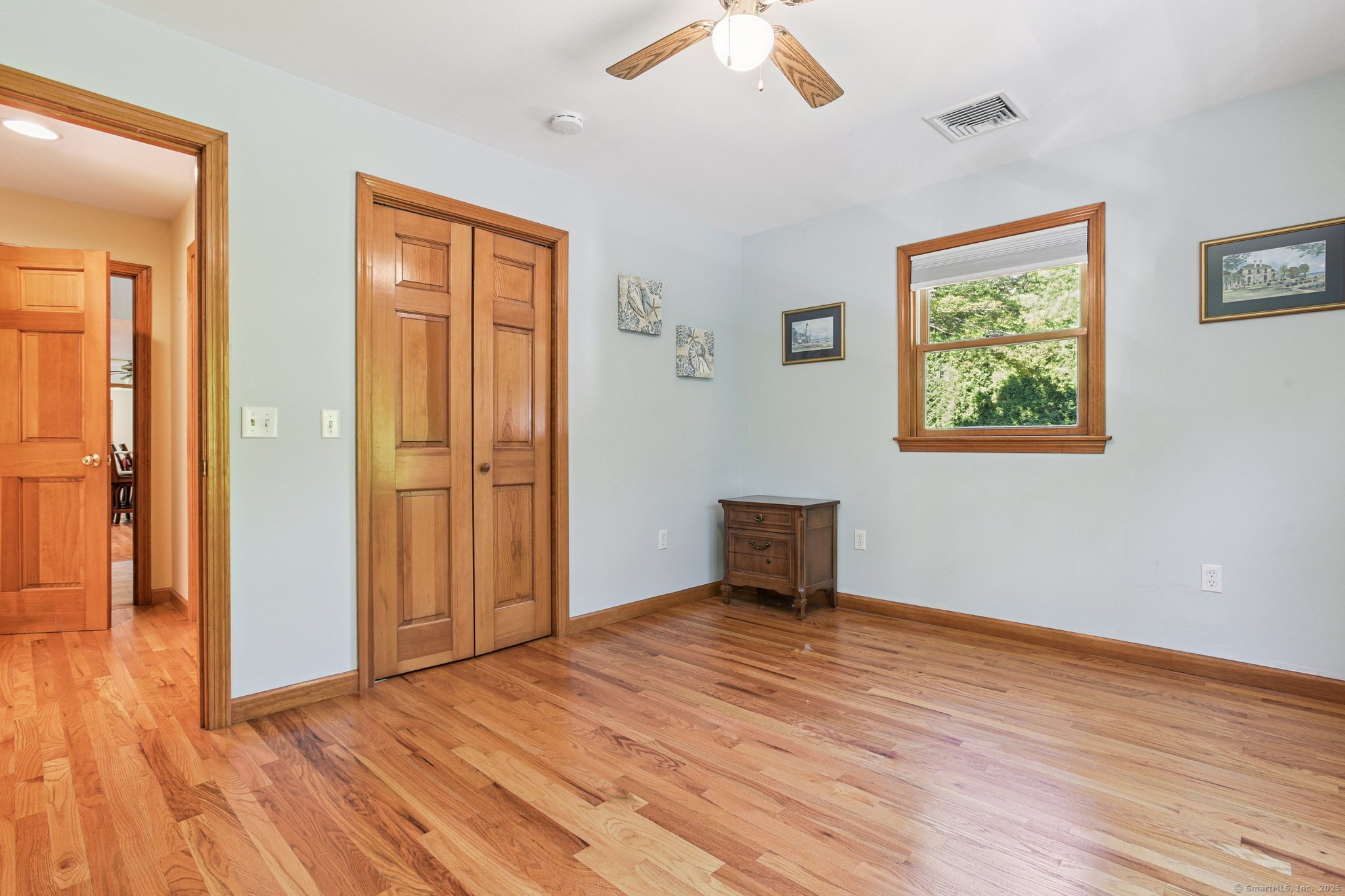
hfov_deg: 93.3
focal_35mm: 17
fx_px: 635
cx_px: 672
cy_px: 448
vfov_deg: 70.4
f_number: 11
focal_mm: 17
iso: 400
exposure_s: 1/5
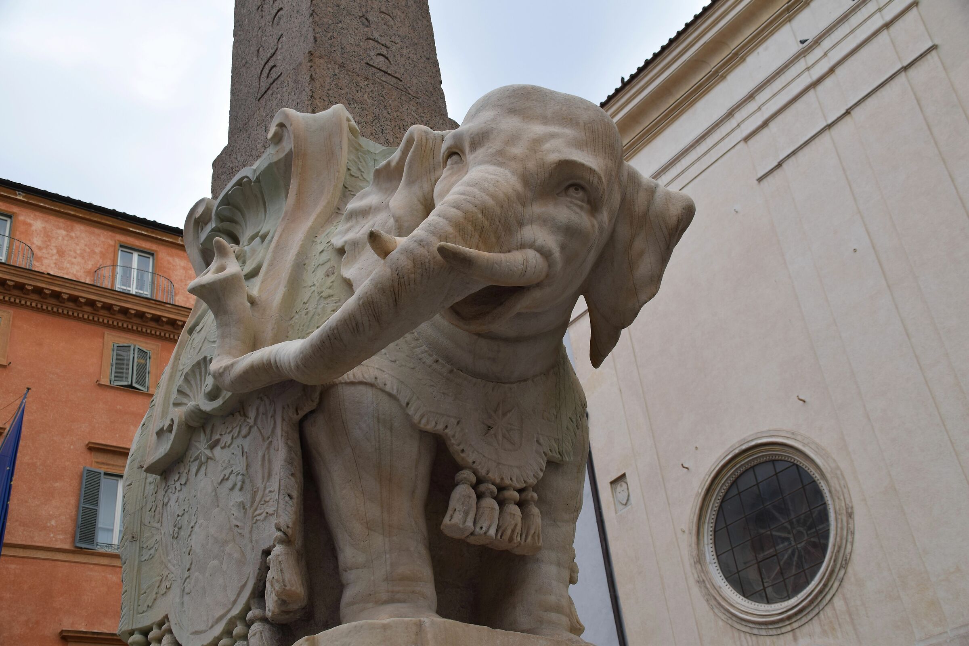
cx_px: 484
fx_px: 1130
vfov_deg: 31.9
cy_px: 323
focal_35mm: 42
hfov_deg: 46.4
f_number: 8
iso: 200
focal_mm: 28
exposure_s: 1/250
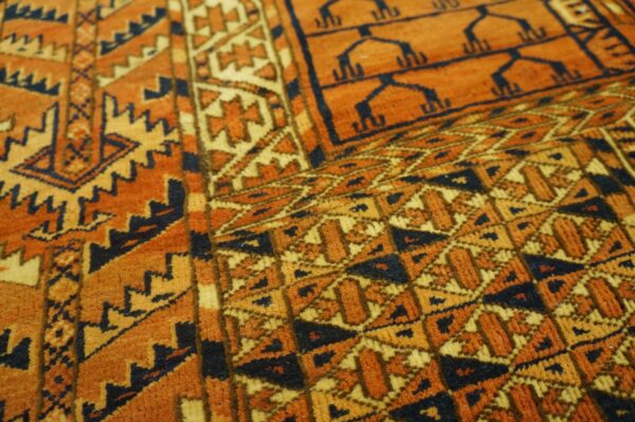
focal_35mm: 27
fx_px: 476
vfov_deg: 47.9
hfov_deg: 67.4
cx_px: 318
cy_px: 211
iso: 1250
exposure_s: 1/60
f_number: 4
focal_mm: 18
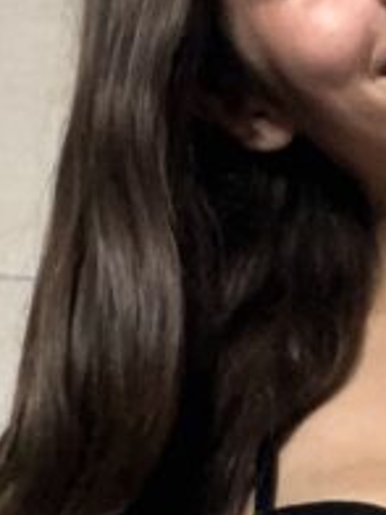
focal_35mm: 120
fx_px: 1784
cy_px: 583
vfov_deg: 15.9
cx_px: 333
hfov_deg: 12.3
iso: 400
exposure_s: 1/39
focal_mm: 2.71
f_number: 2.2
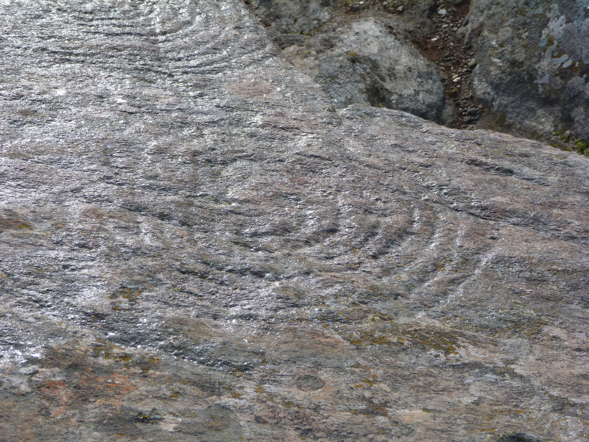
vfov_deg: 15.2
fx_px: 1650
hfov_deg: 20.2
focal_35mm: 97
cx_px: 294
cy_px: 221
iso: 80
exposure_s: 1/250
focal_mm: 17.5
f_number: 4.5
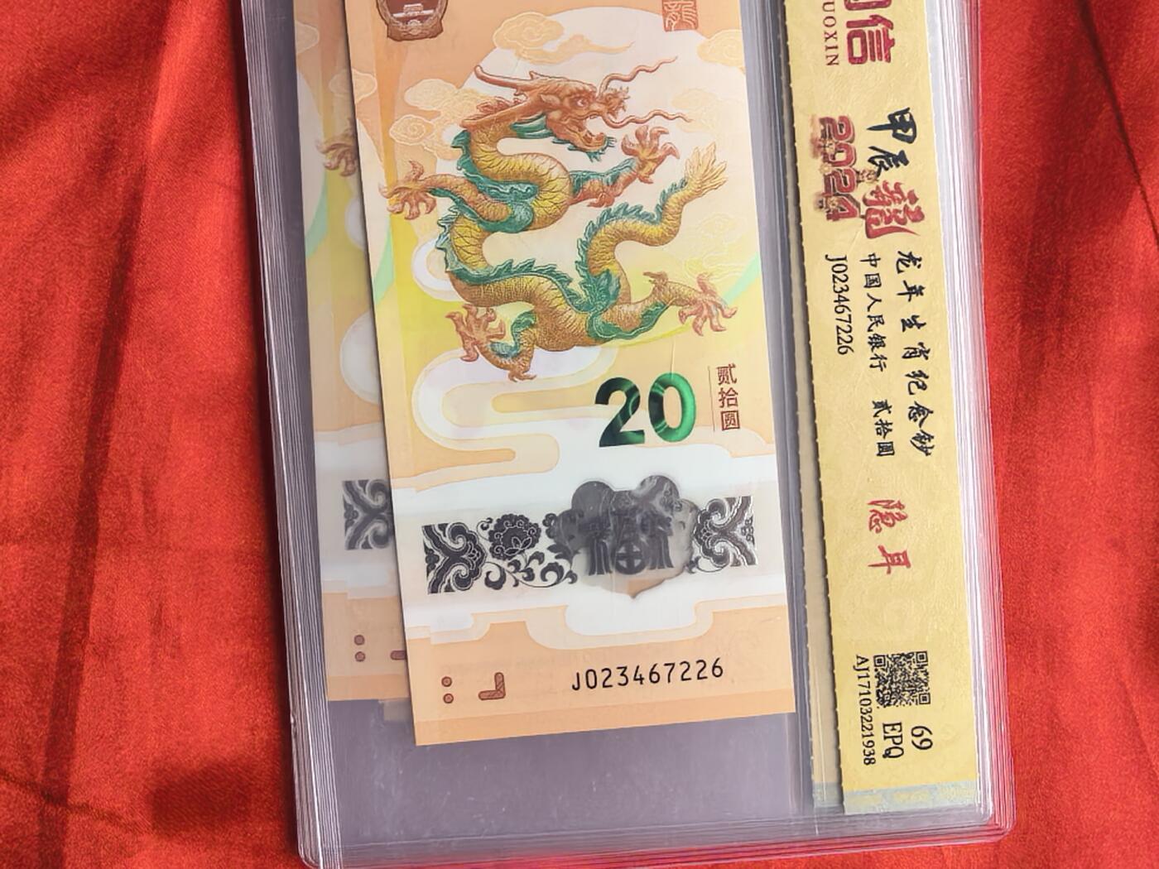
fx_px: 1607
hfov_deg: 39.7
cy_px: 434
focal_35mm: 48
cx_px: 580
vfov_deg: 30.3
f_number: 2.2
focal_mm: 1.95
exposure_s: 1/267
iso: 50
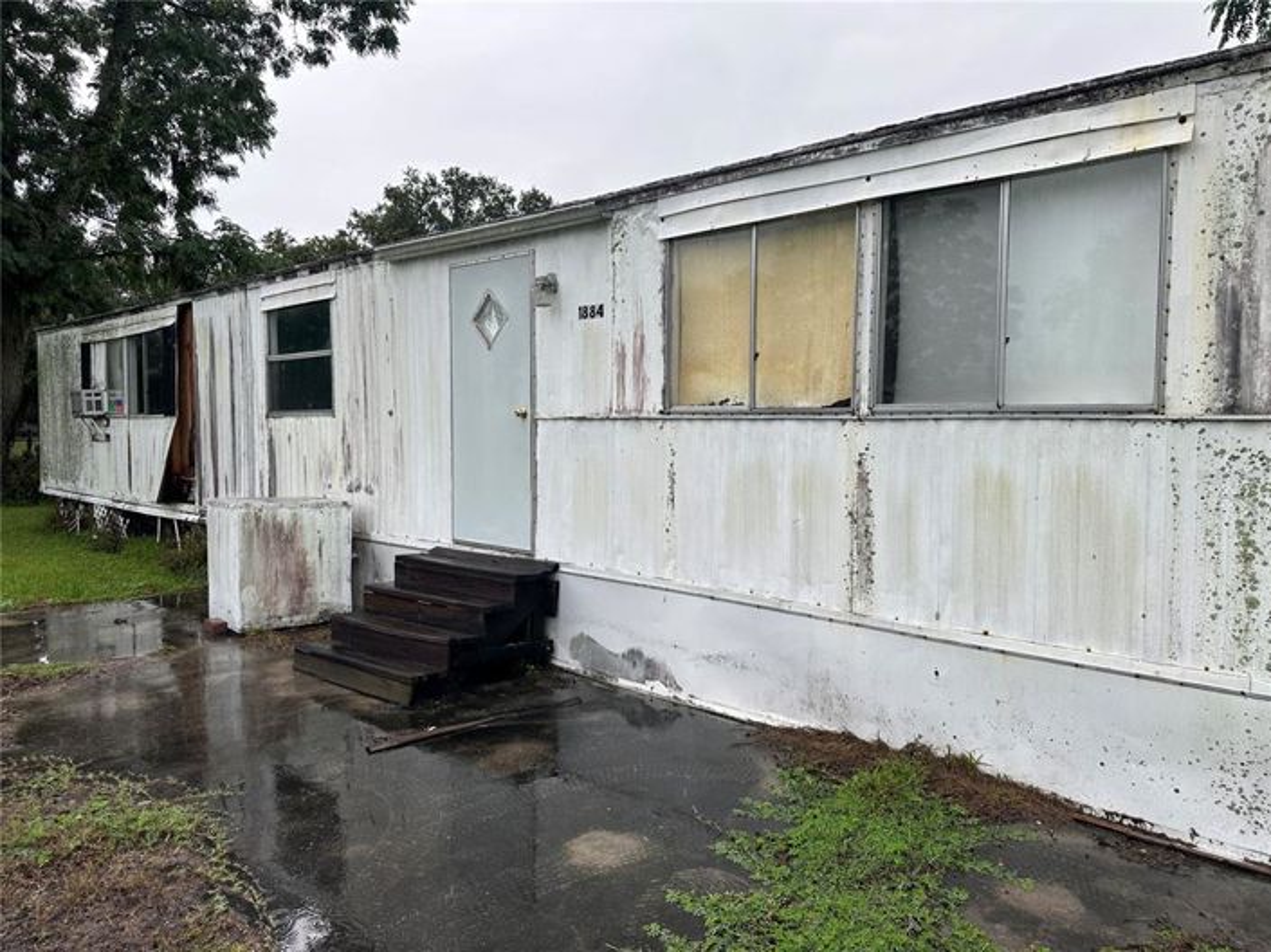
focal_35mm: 24
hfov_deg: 71.6
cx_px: 636
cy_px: 476
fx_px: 881
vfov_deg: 56.8
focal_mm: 6.86
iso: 80
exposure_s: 1/785
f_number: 1.78
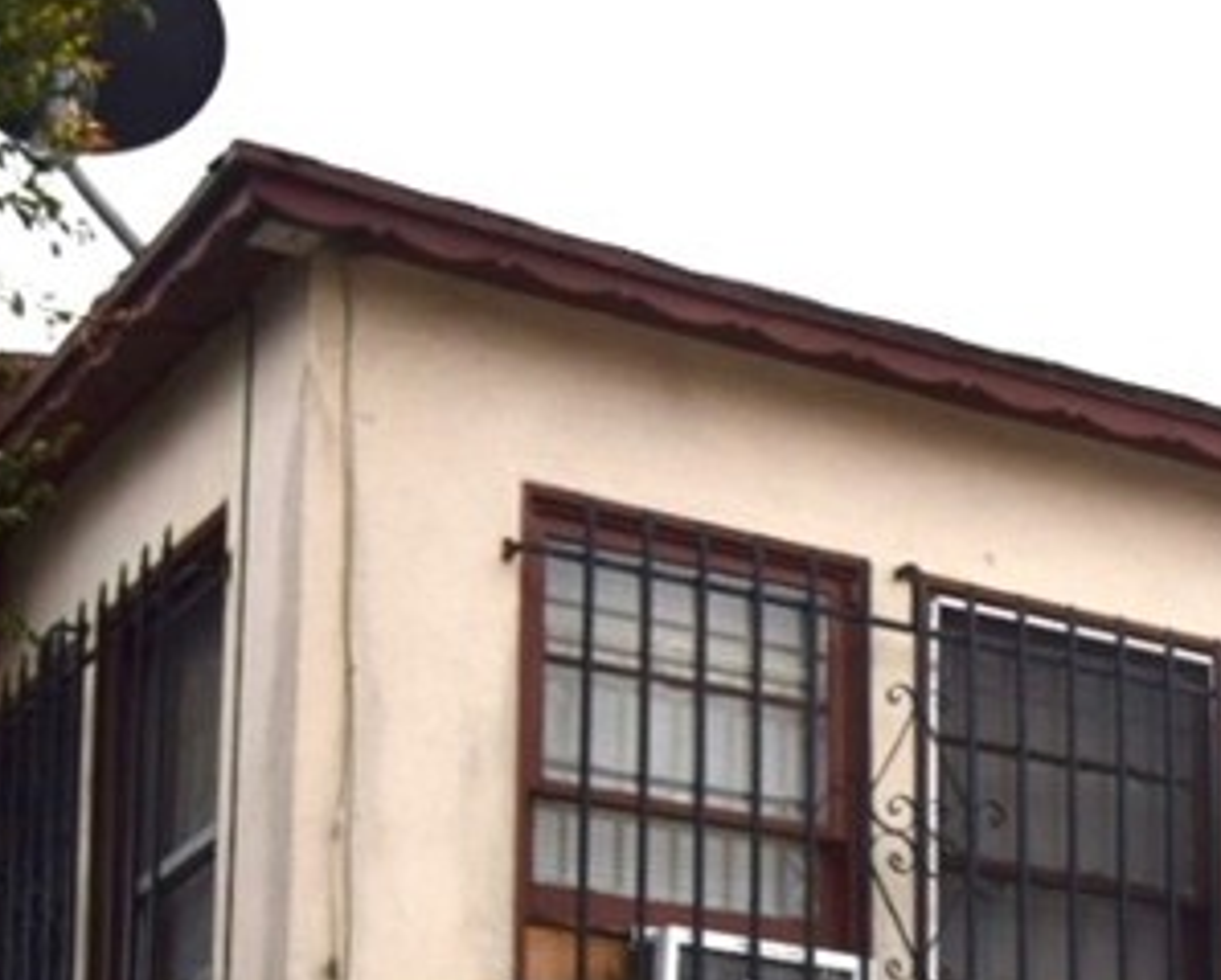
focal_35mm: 116
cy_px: 1179
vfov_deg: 13.0
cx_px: 1573
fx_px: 4196
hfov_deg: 15.8
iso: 100
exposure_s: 1/200
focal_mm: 24
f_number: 10
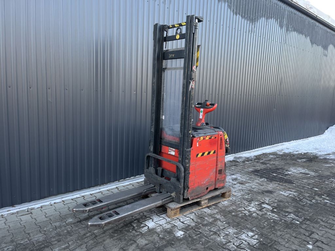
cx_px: 168
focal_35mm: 26
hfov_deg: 67.3
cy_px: 126
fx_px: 252
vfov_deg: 53.1
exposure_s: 1/144
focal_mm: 5.1
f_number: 1.6
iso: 32
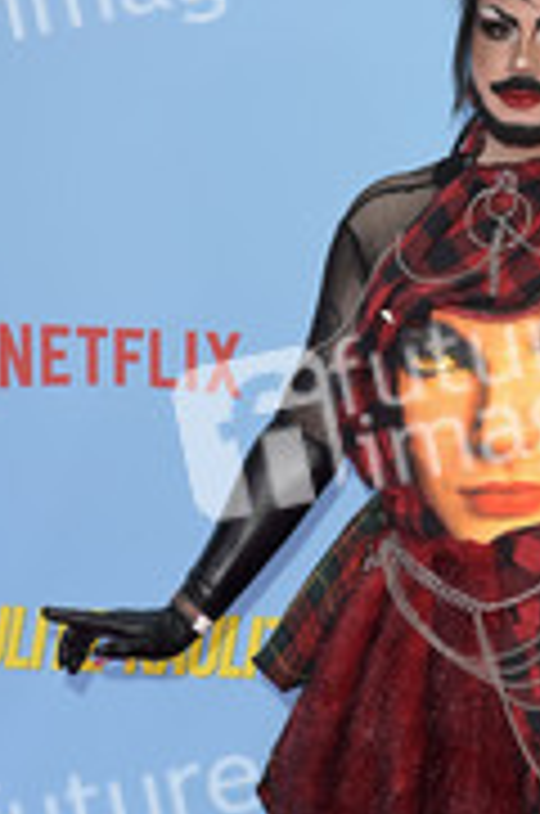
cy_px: 639
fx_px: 3094
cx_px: 536
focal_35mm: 137
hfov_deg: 9.9
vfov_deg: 14.9
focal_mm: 62
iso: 640
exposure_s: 1/125
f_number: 6.3
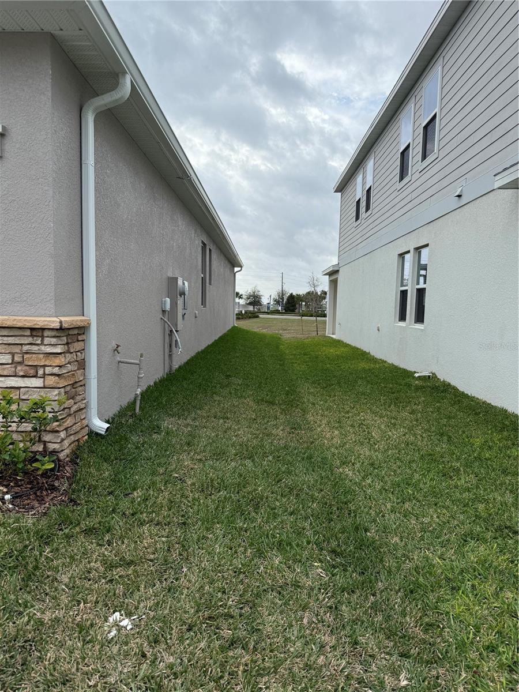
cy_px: 346
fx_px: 480
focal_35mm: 24
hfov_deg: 56.8
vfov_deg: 71.6
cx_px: 260
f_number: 1.78
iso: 80
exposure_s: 1/3584
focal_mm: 6.76
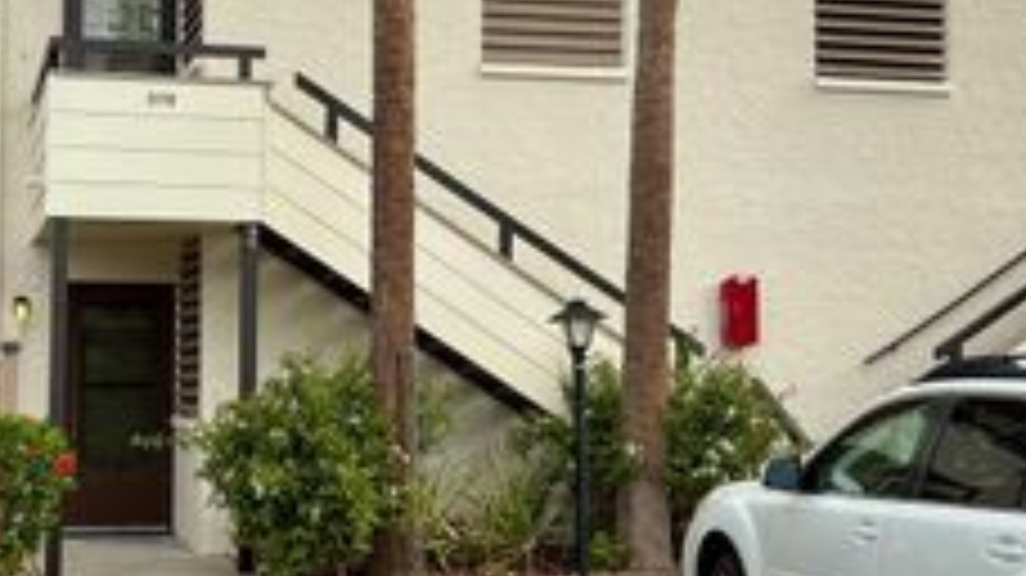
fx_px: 1686
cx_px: 346
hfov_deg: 33.6
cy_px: 250
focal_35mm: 62
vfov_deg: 19.4
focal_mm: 5.96
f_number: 1.6
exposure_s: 1/1751
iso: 50
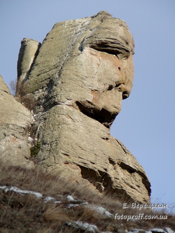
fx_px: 1726
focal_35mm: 256
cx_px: 88
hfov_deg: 5.8
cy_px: 116
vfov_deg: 7.7
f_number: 4.1
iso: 80
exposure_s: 1/400
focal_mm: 38
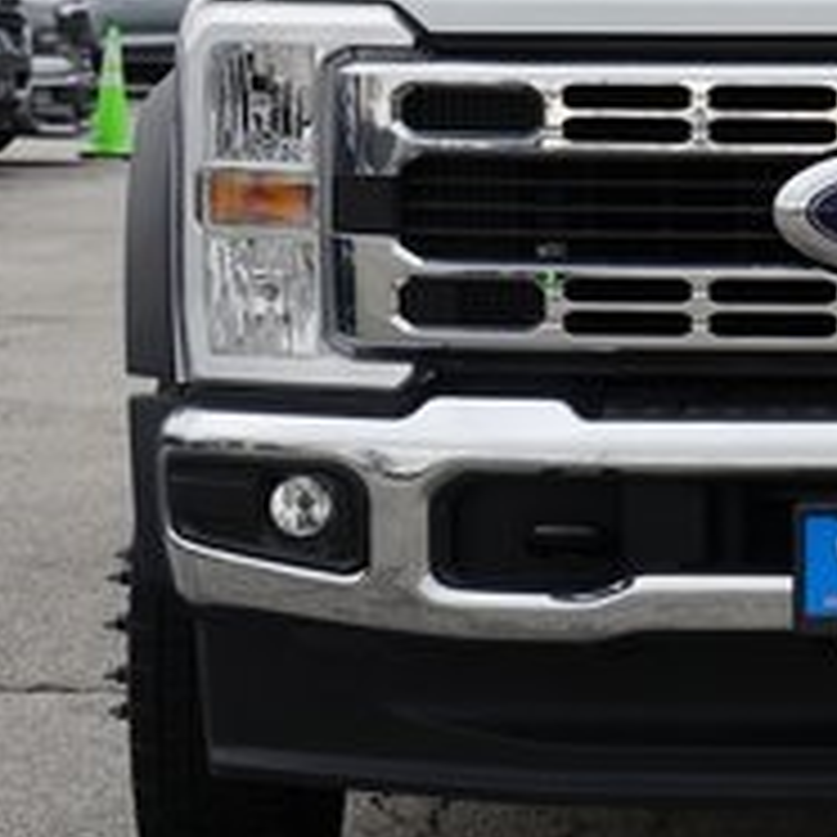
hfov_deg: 8.6
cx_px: 932
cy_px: 223
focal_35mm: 202
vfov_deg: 8.7
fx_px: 5526
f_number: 8
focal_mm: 69
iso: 100
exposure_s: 1/100
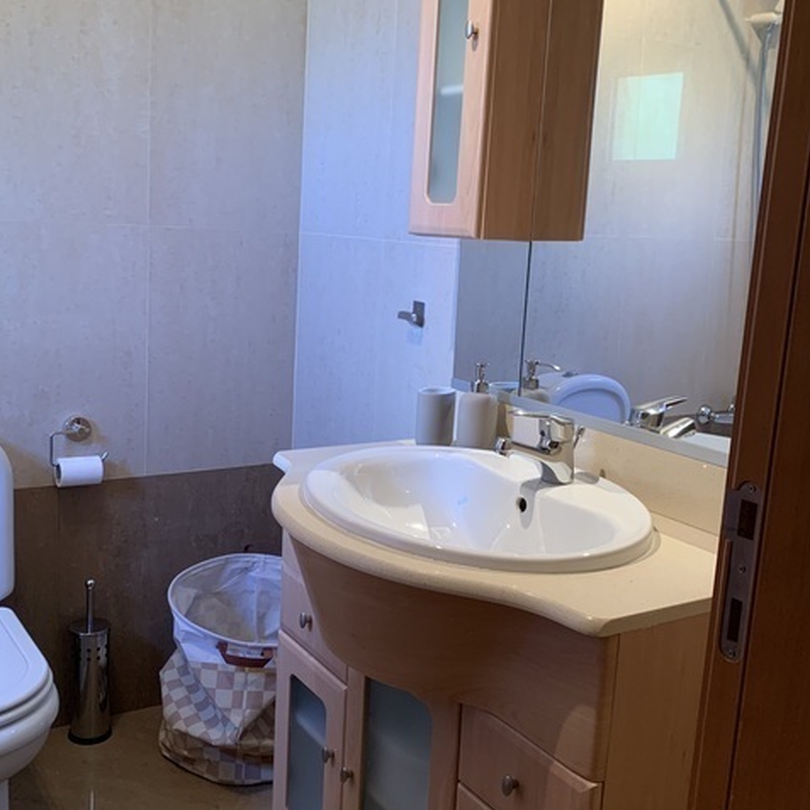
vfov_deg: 44.9
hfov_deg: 44.8
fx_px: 980
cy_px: 394
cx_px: 352
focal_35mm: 37
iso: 125
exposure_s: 1/50
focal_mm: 4.25
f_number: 1.8
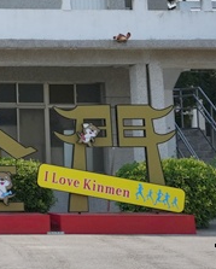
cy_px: -114
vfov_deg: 12.7
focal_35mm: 145
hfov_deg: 9.9
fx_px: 1156
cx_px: -221
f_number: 8
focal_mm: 33.7
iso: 1000
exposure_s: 1/2500
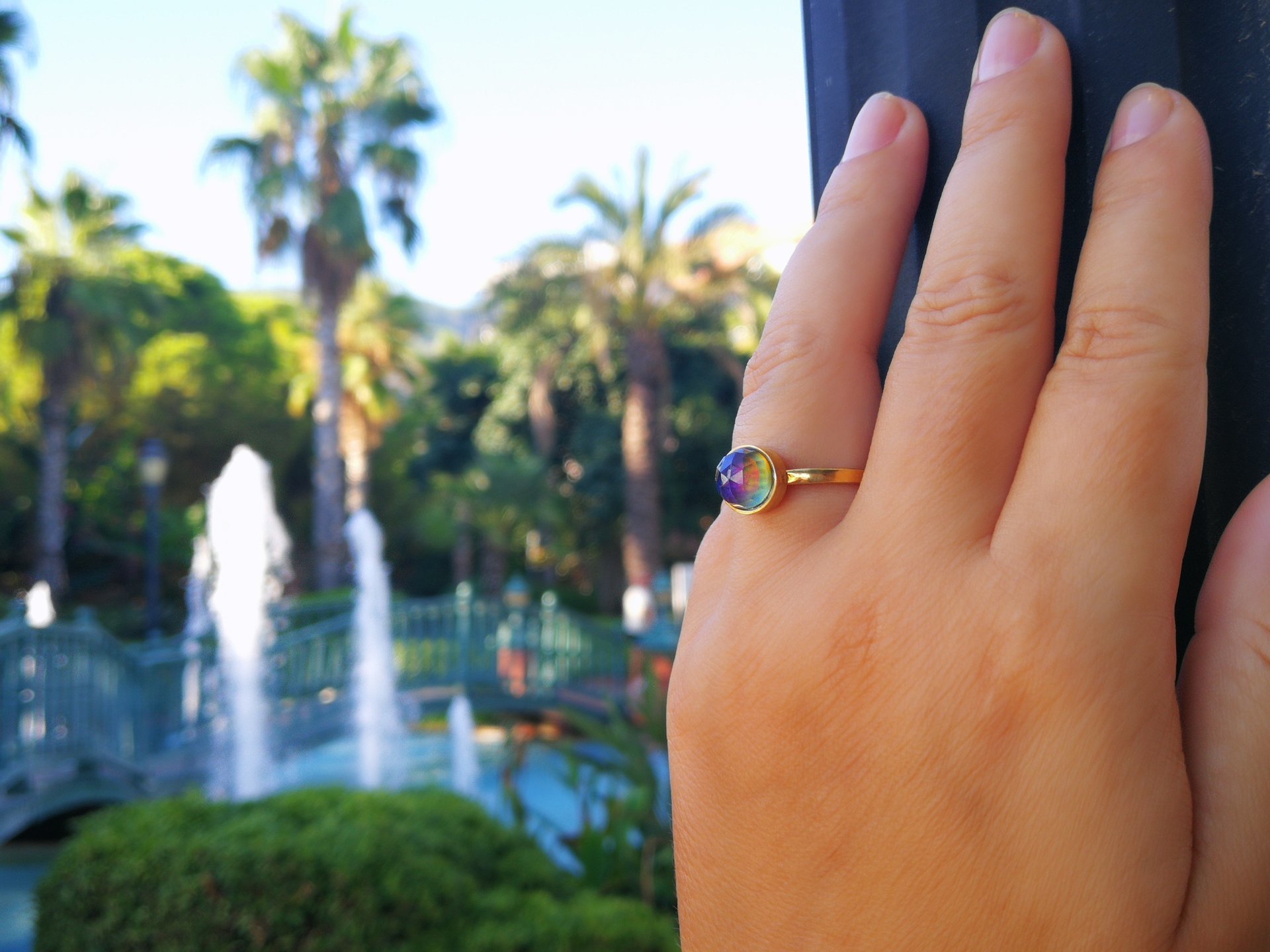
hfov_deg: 50.1
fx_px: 1357
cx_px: 635
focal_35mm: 37
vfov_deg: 38.7
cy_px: 476
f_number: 1.8
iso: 50
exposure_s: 1/195
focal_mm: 3.95
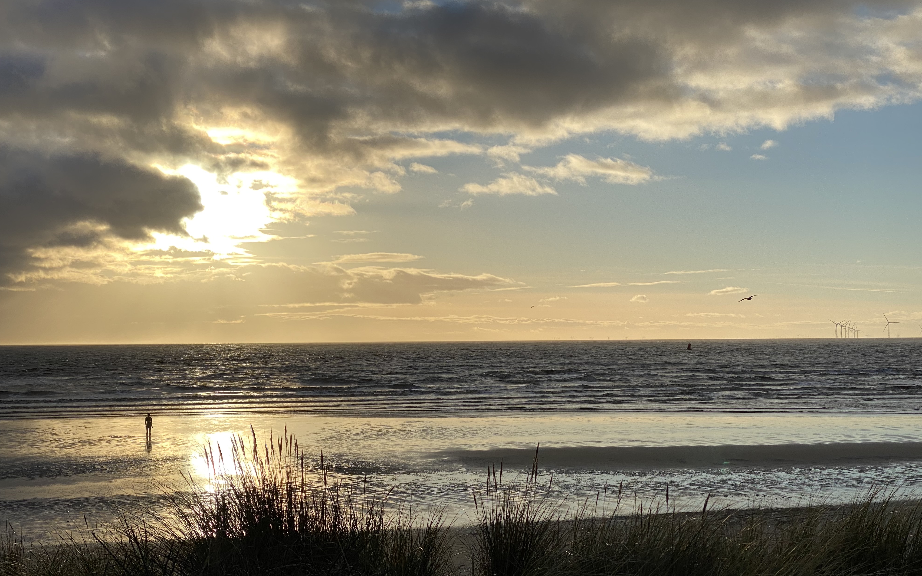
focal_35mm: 56
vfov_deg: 23.1
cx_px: 462
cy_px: 338
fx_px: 1407
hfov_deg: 36.3
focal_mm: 6
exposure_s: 1/2519
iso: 20
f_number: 2
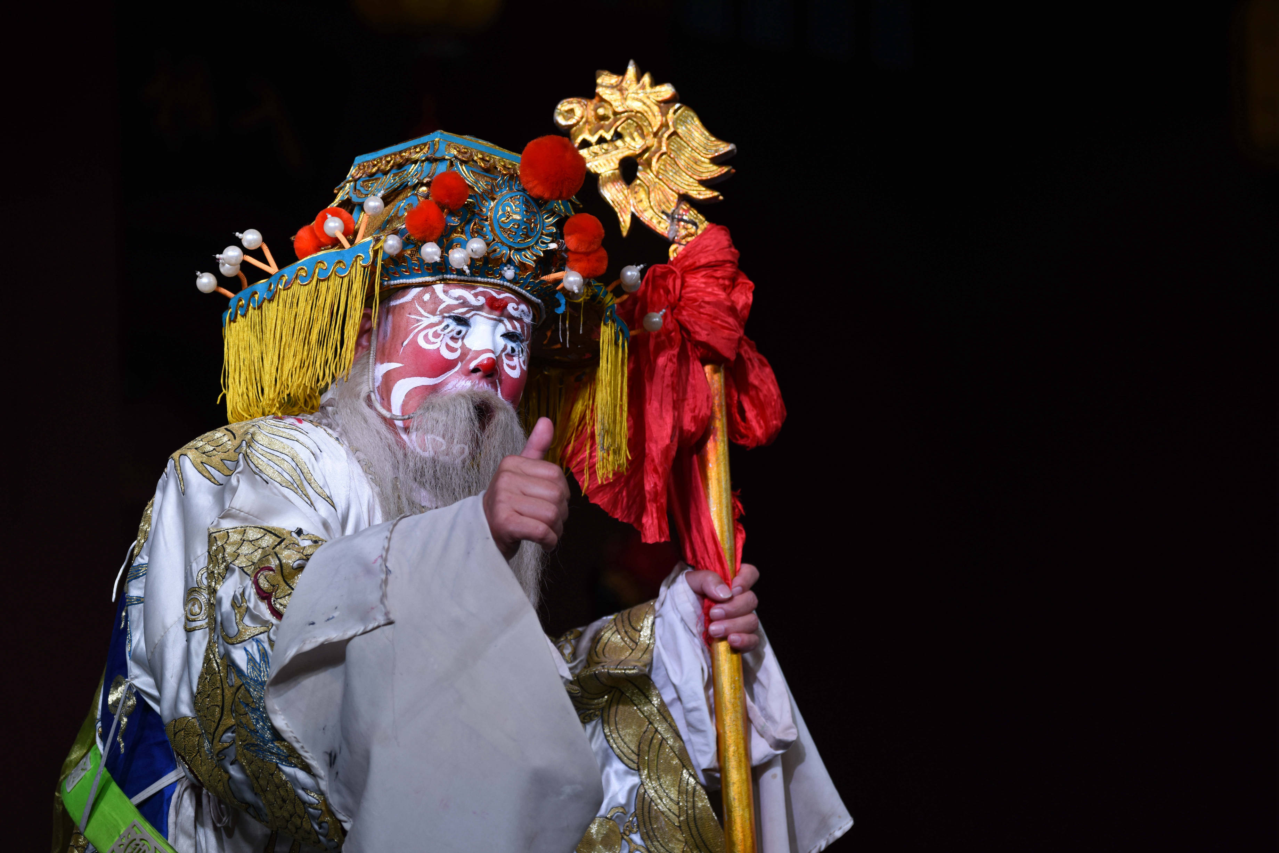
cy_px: 426
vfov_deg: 5.7
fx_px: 8529
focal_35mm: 240
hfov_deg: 8.6
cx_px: 640
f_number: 5.3
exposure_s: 1/640
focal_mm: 240
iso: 400
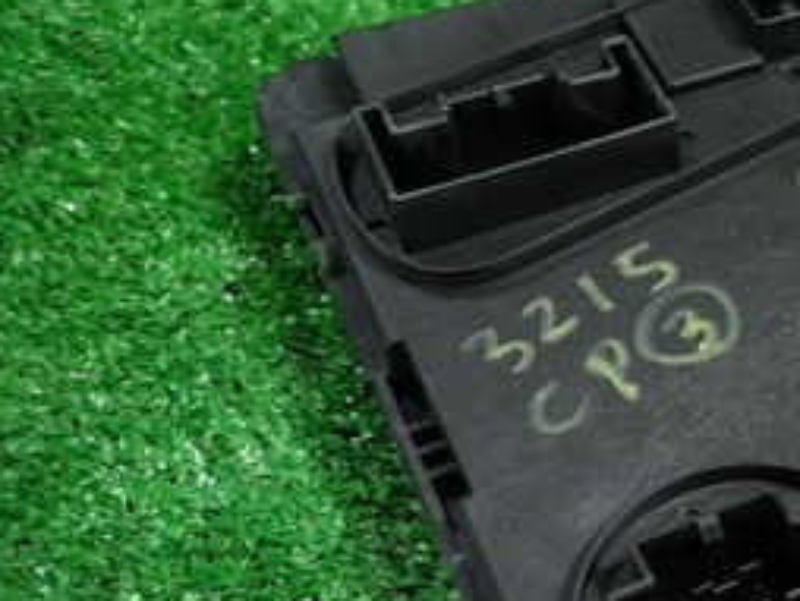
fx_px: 1365
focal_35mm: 59
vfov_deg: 24.6
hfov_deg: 29.0
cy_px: 441
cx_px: 913
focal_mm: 4.5
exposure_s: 1/30
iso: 200
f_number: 2
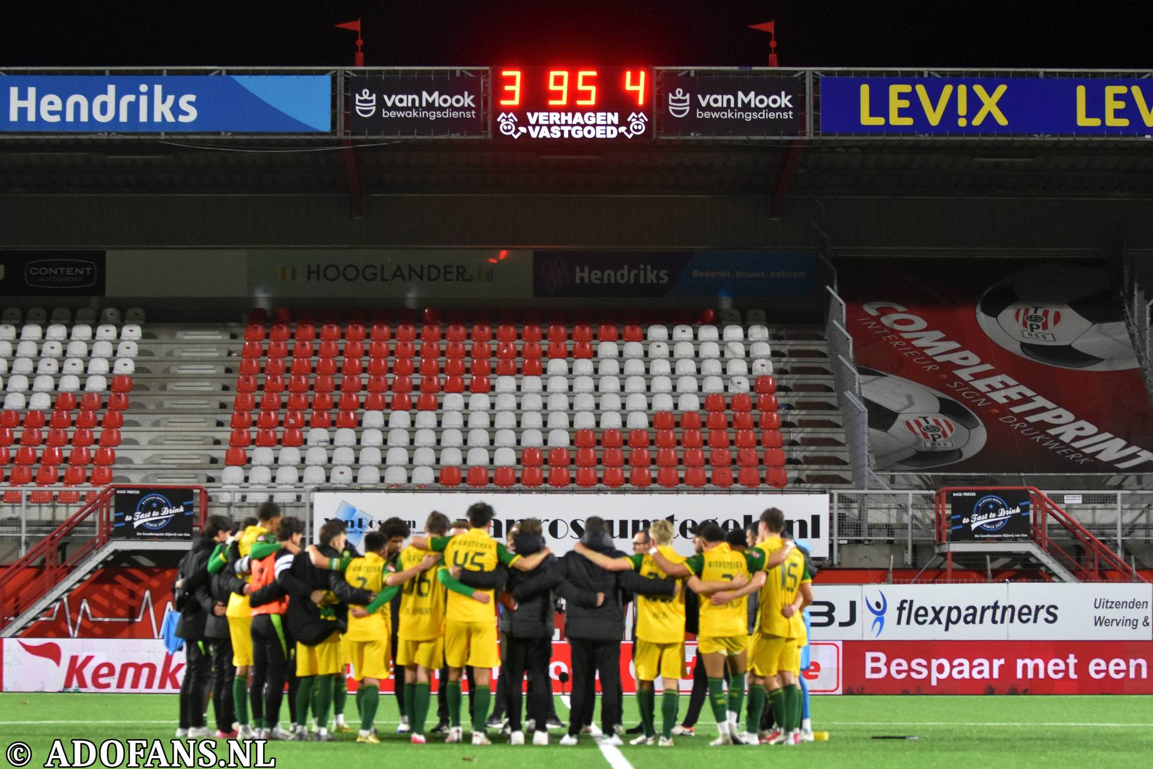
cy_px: 384
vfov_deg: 12.2
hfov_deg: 18.2
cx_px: 576
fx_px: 3603
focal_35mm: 112
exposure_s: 1/320
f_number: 2.8
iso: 2000
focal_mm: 75
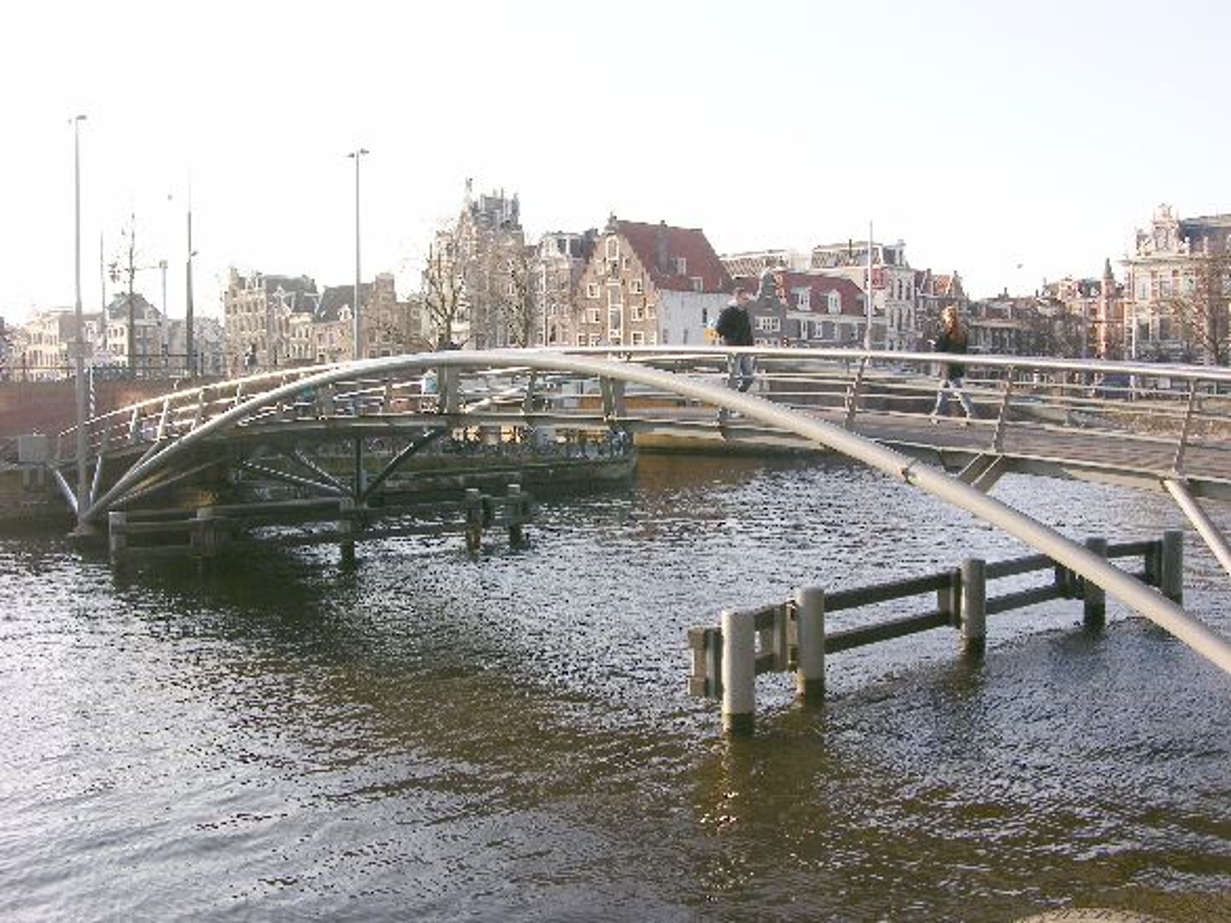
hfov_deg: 52.6
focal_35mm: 35
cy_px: 462
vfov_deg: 40.7
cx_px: 616
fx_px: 1244
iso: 50
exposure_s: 1/86.3
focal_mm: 8.9
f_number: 5.6
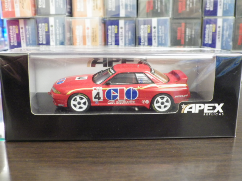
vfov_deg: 35.1
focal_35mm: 41
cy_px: 90
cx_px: 121
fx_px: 287
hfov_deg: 45.8
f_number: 3.6
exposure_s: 1/25
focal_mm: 7.4
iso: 1000
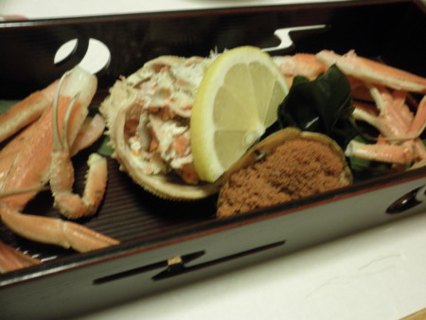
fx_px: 431
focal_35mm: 35
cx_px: 213
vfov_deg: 40.7
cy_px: 160
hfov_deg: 52.6
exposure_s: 1/4
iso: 200
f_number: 3.2
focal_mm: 6.1
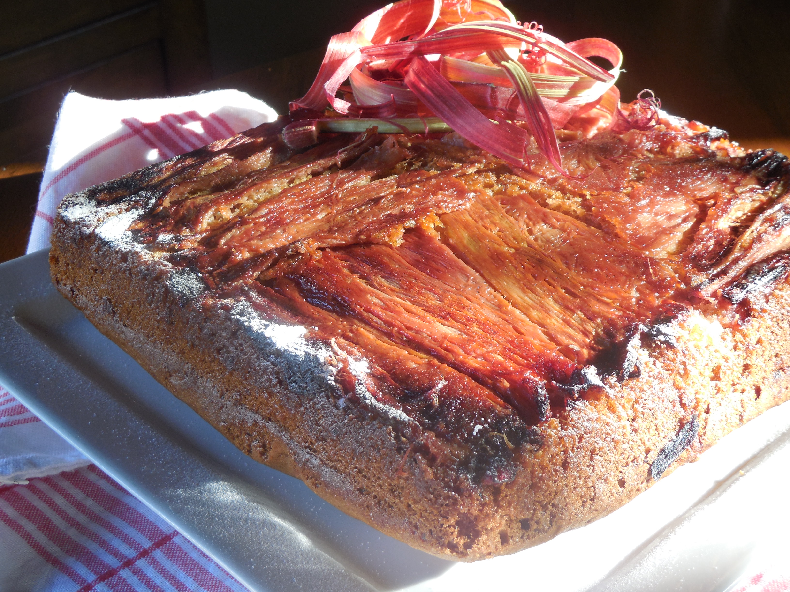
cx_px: 395
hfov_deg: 29.4
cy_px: 296
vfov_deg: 22.3
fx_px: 1506
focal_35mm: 66
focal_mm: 10.9
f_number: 4.2
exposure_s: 1/50
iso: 125
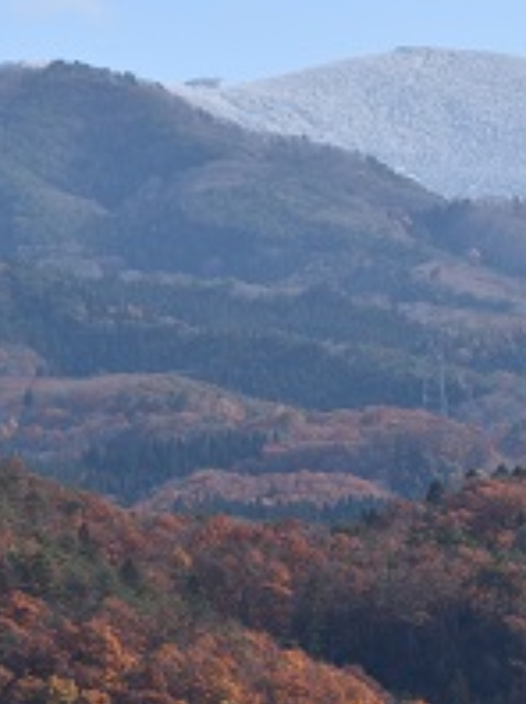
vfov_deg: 4.3
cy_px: 260
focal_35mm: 459
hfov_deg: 3.2
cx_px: 530
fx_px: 9320
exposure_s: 1/800
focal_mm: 140
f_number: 7.1
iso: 200
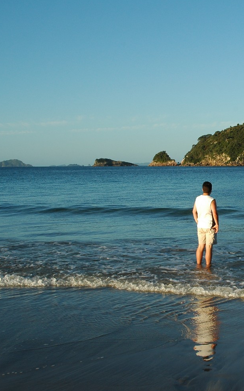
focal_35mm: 56
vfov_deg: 36.3
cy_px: 196
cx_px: 250
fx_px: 596
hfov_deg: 22.2
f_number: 10
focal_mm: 24
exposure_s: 1/200
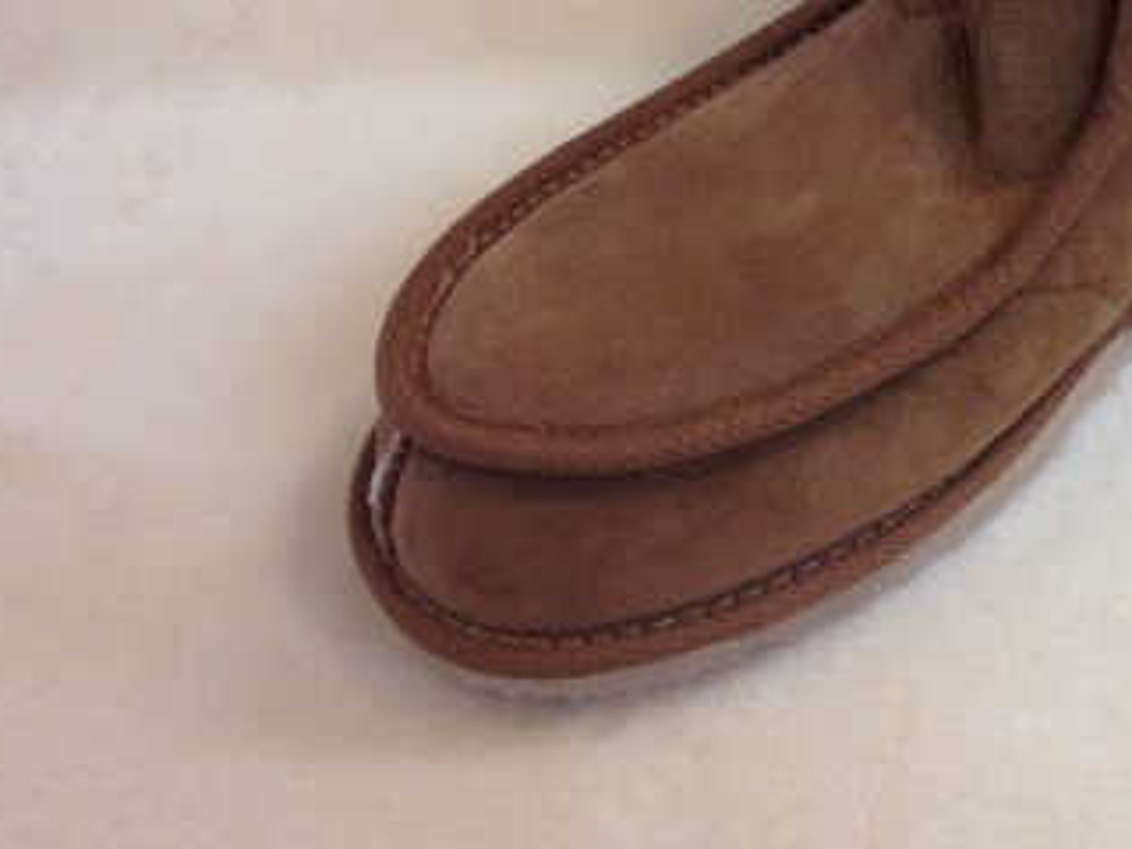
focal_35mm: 70
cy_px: 57
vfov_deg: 20.5
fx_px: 2289
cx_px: 1107
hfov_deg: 26.4
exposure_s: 1/20
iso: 80
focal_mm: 4.28
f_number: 2.4
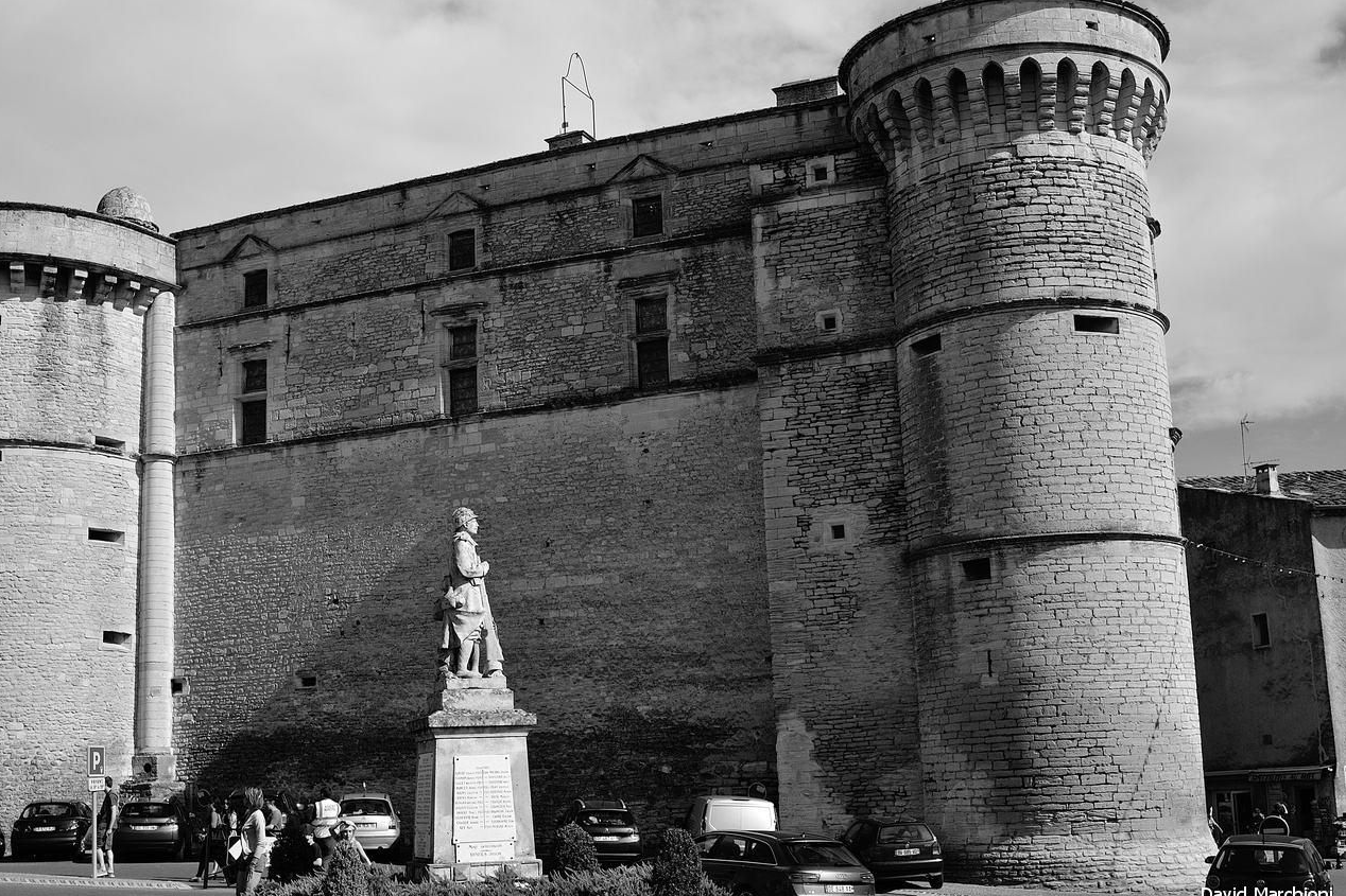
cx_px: 658
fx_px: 1607
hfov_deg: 45.4
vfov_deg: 31.2
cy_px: 455
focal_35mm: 43
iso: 200
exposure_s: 1/1500
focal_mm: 28
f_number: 5.6
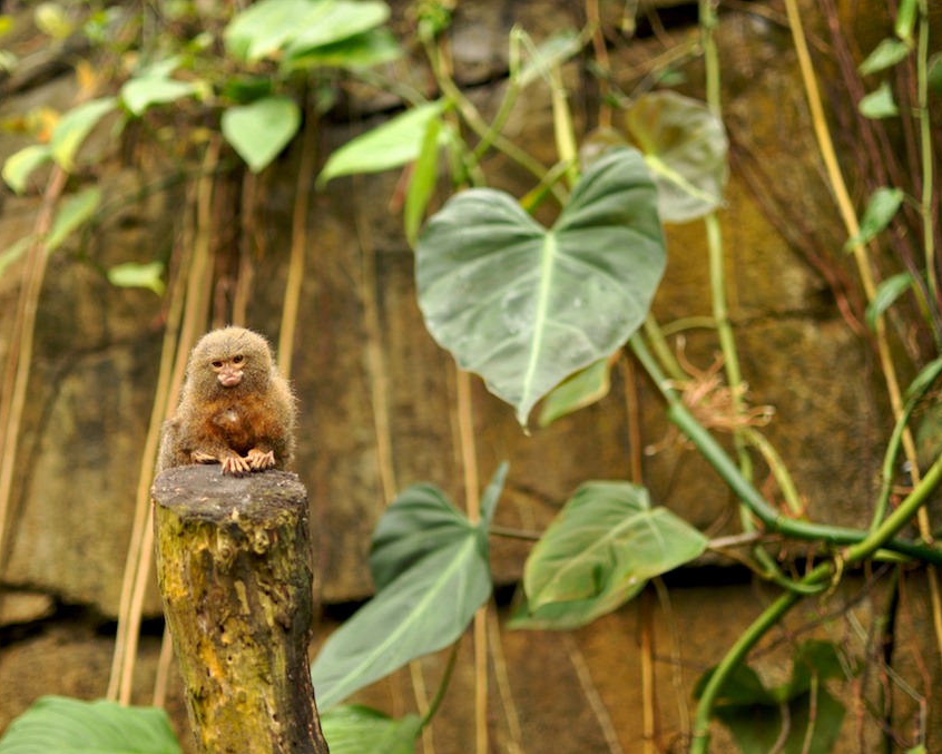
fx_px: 1661
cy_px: 378
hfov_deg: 31.6
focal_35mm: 60
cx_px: 420
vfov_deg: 25.6
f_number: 1.8
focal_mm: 35
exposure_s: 1/250
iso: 320
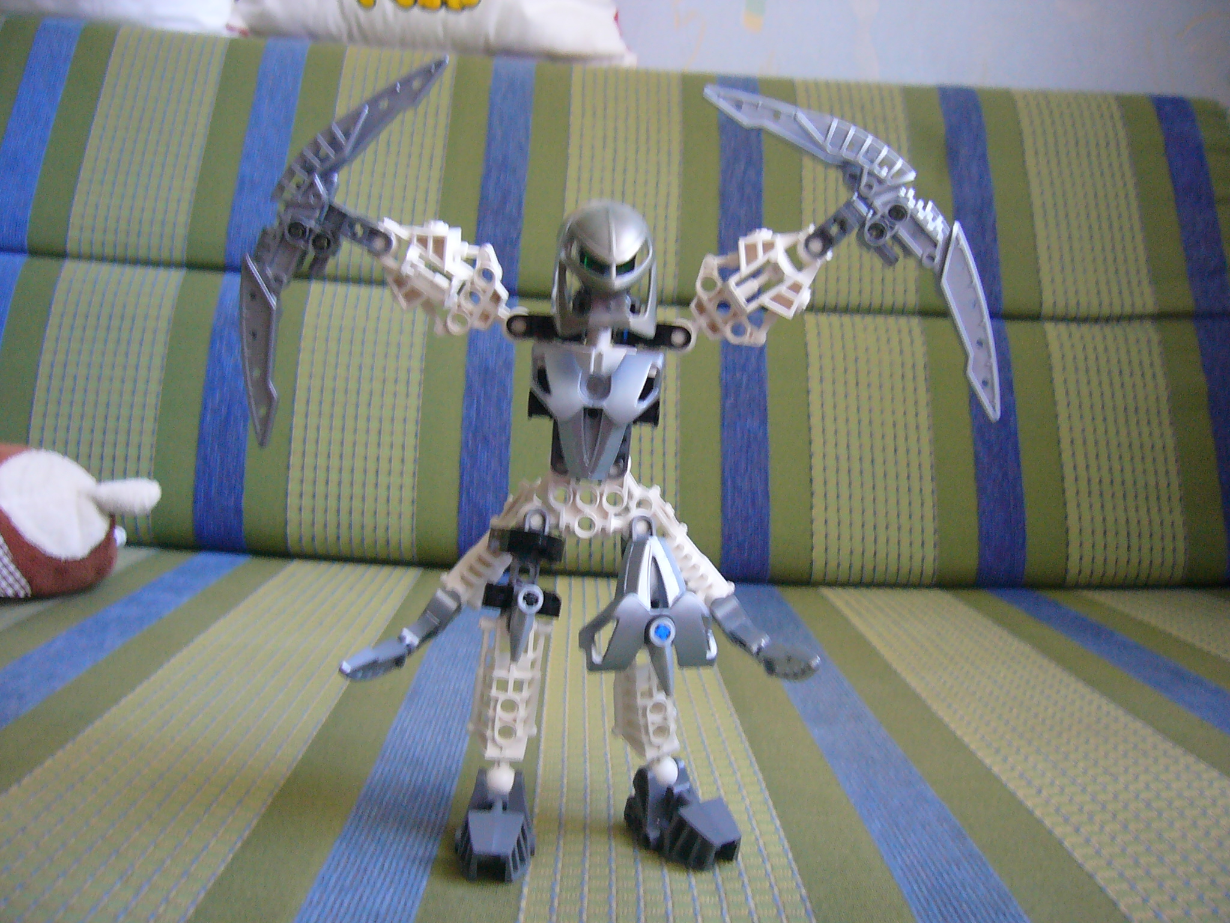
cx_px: 615
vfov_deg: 40.7
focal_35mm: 35
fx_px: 1244
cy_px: 462
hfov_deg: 52.6
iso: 200
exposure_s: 1/8
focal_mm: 5.8
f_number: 2.8
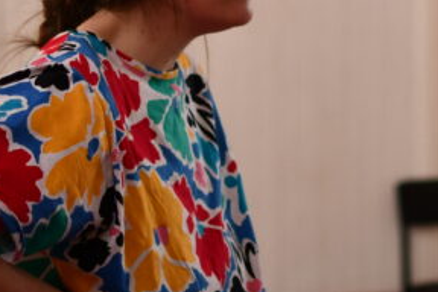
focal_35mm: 185
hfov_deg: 11.1
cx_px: 392
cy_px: -5
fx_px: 2251
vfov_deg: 7.4
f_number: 1.8
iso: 400
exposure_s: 1/1250
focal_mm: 35
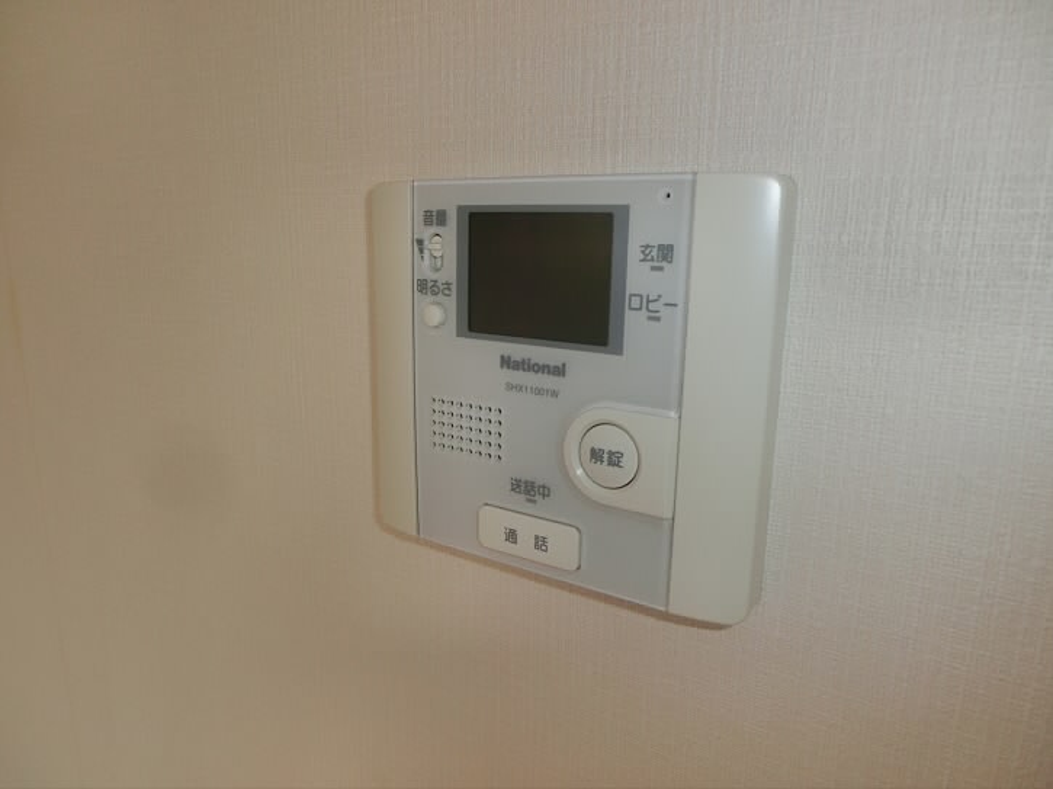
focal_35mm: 24
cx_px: 526
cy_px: 394
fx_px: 730
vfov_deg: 56.8
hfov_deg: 71.6
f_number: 3
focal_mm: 4.24
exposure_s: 1/100
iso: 200
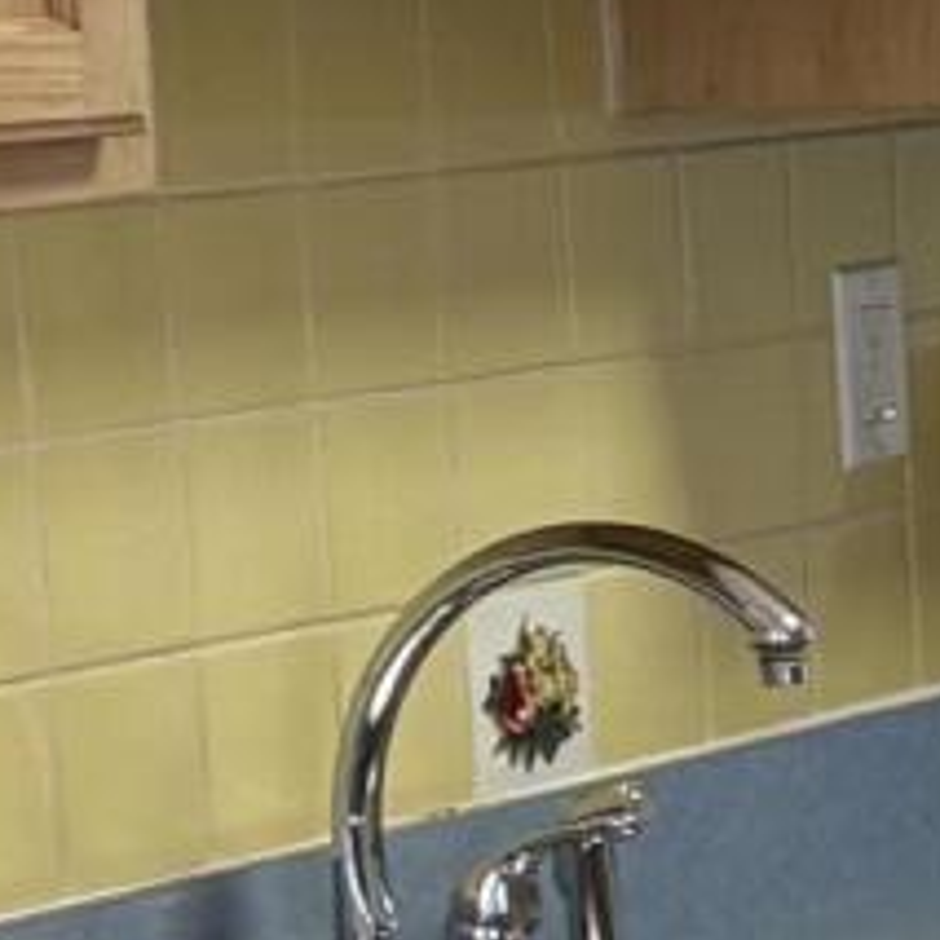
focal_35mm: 216
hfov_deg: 8.0
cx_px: 1311
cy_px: 1055
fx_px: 6636
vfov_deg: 8.0
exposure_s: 1/60
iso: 160
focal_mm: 5.96
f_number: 1.6
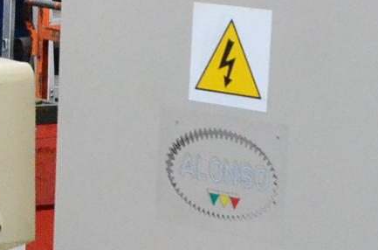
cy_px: 222
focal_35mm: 188
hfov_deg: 10.5
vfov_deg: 7.2
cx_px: -210
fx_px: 1968
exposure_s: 1/160
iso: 6400
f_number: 6.3
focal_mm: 22
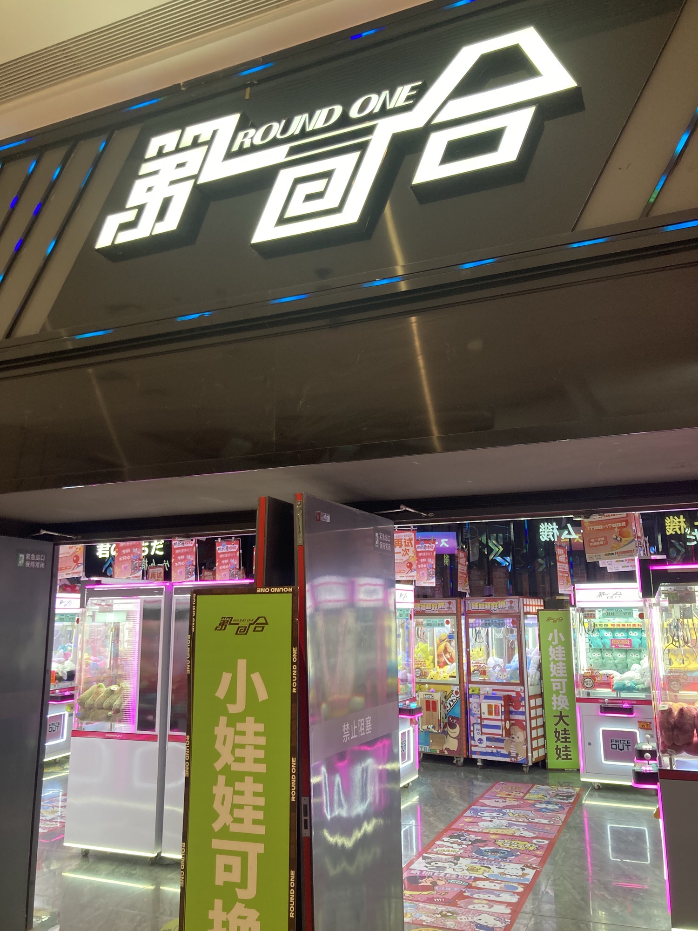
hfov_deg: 49.7
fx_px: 753
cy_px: 466
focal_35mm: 28
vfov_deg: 63.4
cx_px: 349
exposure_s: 1/50
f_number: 1.8
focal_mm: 3.99
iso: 50
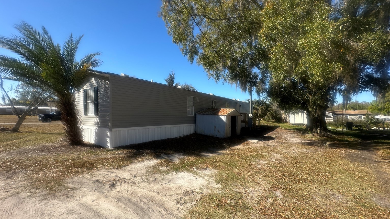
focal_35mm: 16
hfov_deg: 99.4
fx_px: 165
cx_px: 192
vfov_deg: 67.0
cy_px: 119
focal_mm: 2.22
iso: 40
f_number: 2.2
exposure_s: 1/1103
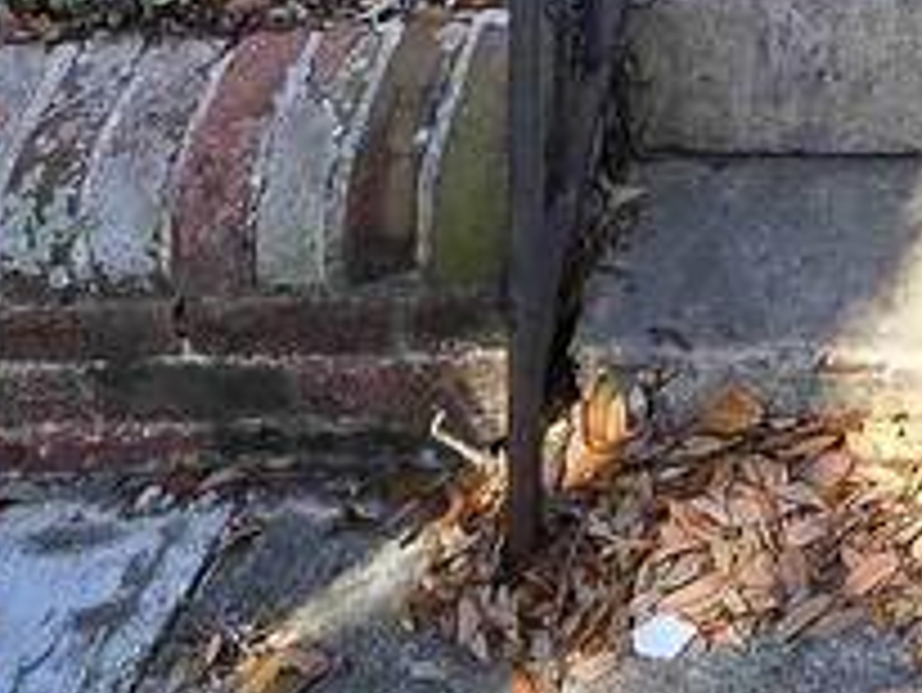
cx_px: 1232
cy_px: -1071
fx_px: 2159
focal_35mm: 81
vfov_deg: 12.9
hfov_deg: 21.5
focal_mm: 2.2
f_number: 2.2
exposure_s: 1/719
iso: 100
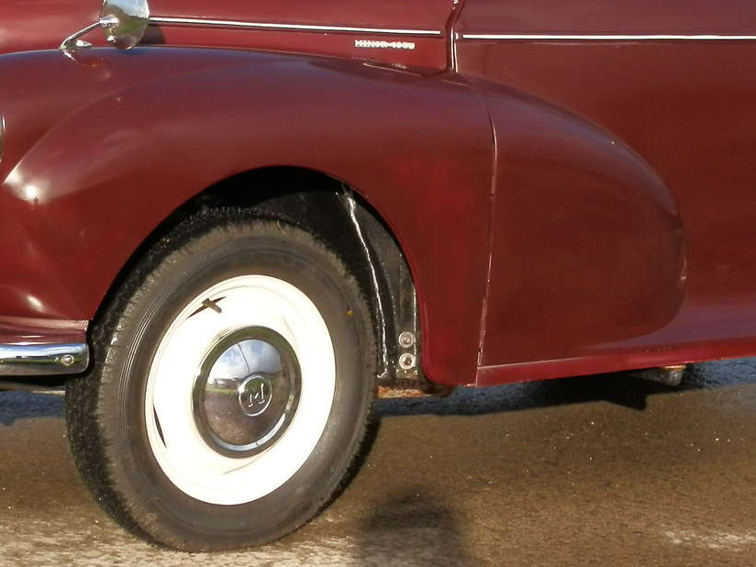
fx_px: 3232
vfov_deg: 10.0
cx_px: 419
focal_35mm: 148
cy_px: 114
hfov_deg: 13.3
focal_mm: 10.99
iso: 64
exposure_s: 1/60
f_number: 11.2
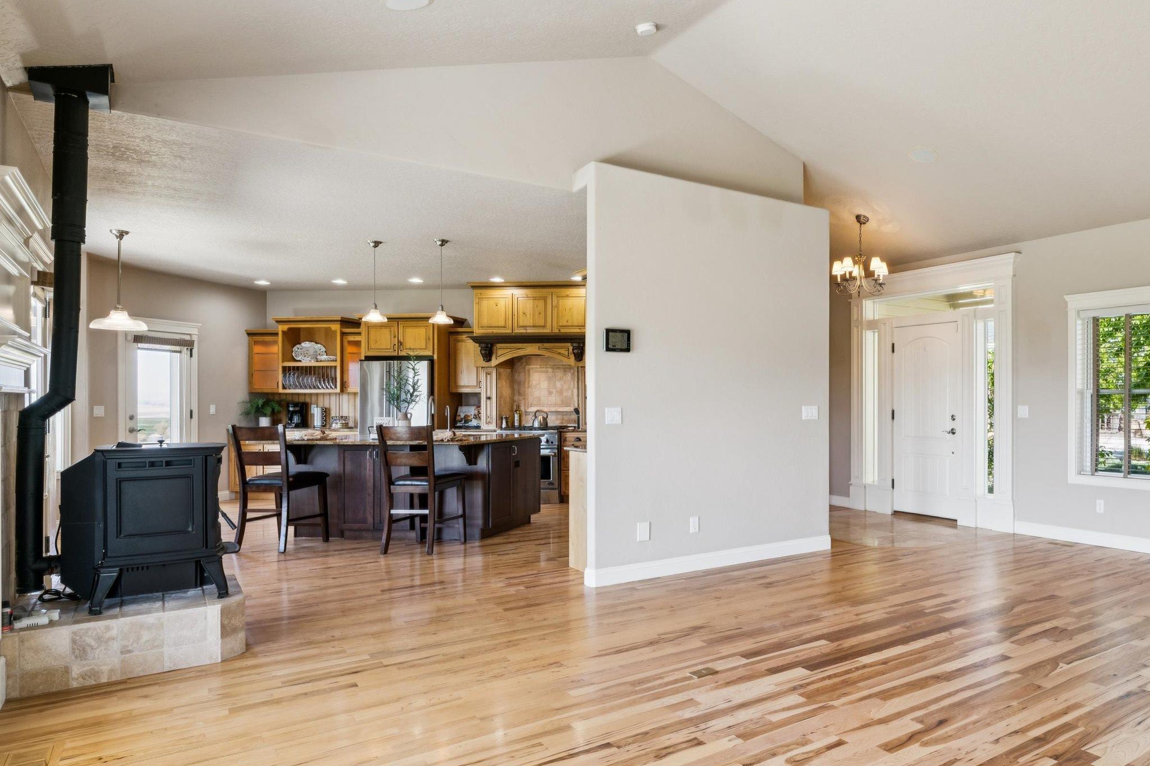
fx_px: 781
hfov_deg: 69.4
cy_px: 400
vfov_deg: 52.3
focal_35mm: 24
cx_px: 818
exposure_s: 1/15
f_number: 13
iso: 400
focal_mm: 16.3
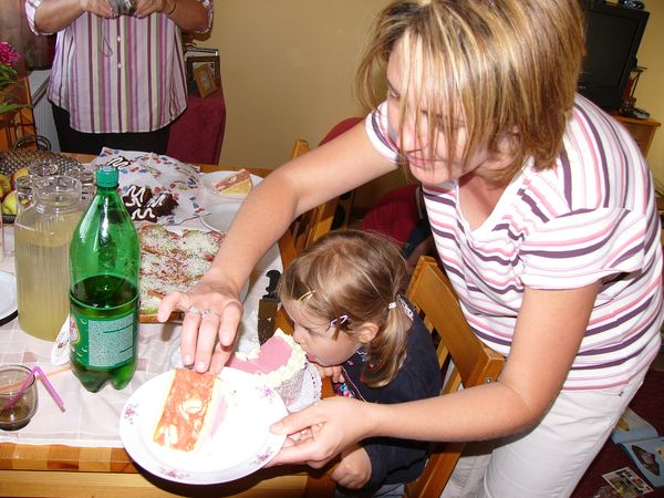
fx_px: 691
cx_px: 332
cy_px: 249
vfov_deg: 39.7
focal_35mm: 36
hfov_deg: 51.4
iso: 100
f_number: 2.8
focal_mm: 6
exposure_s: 1/60
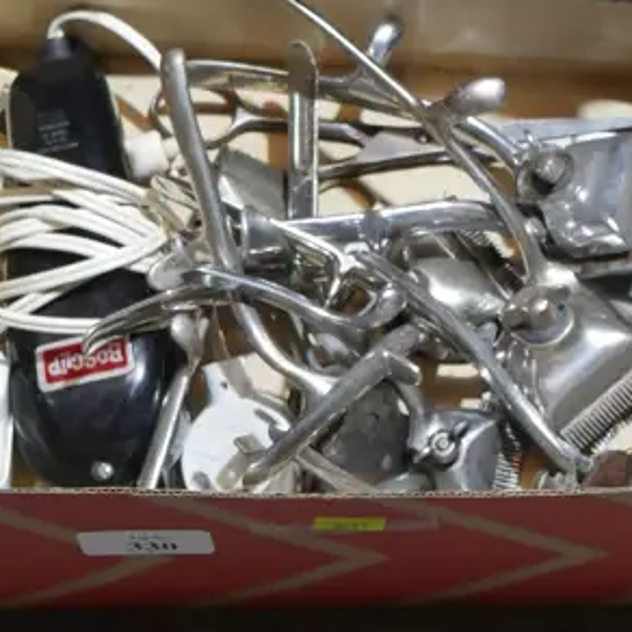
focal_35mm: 192
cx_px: 306
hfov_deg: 9.1
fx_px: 3966
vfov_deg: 8.9
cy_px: -316
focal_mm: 31
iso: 1250
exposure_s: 1/80
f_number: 5.4
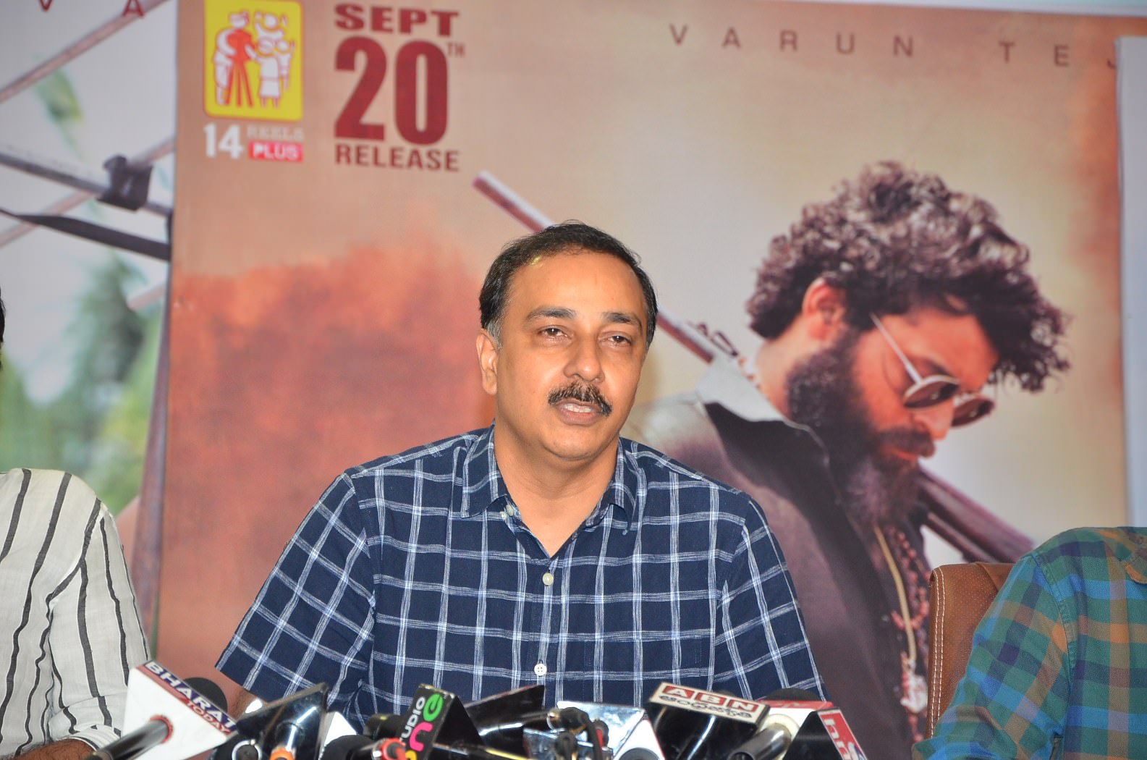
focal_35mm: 158
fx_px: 5008
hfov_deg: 13.1
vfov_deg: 8.7
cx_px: 574
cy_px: 380
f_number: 5.6
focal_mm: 105
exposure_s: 1/125
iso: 1600
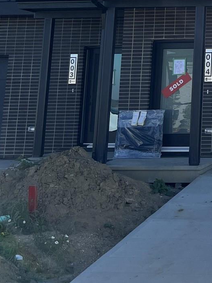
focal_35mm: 86
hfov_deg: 15.8
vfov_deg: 20.9
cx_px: 317
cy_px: -77
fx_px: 703
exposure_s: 1/3356
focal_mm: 5.7
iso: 50
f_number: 1.5
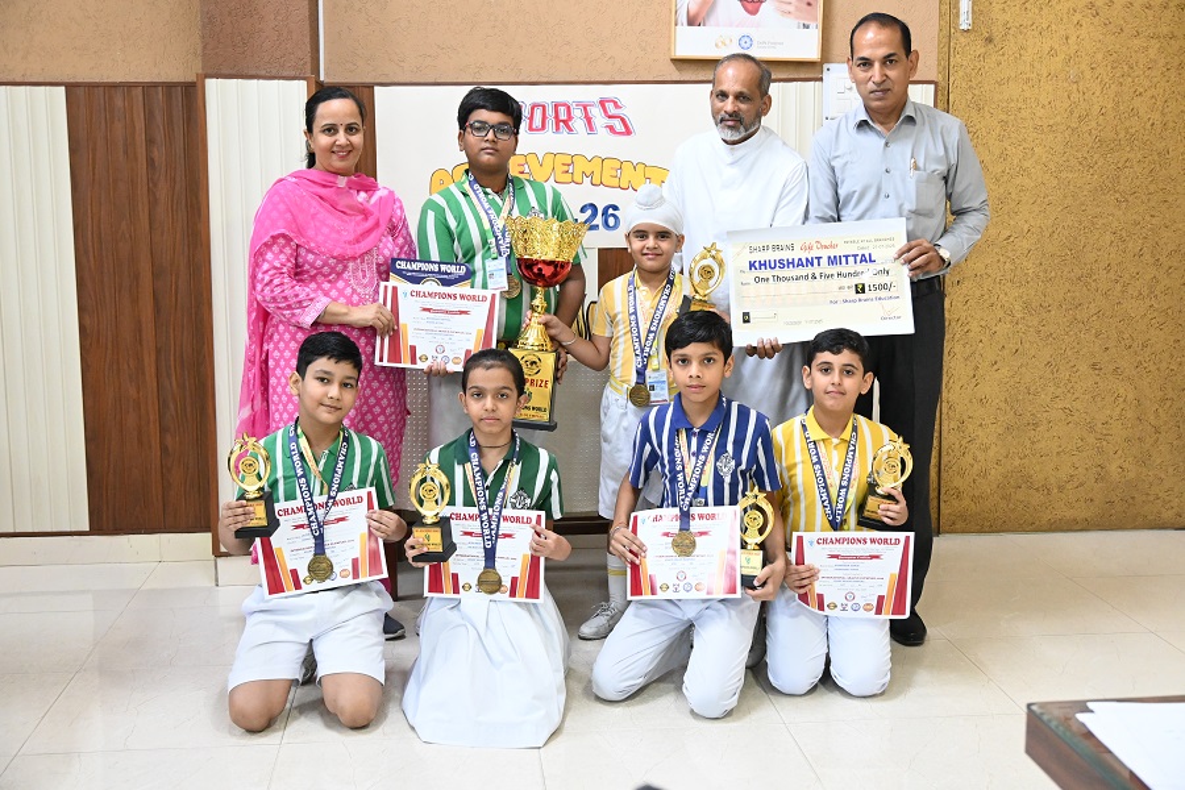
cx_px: 592
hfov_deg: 43.6
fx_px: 1481
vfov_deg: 29.9
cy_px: 395
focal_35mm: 45
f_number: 4.5
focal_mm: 30
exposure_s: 1/80
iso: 3200
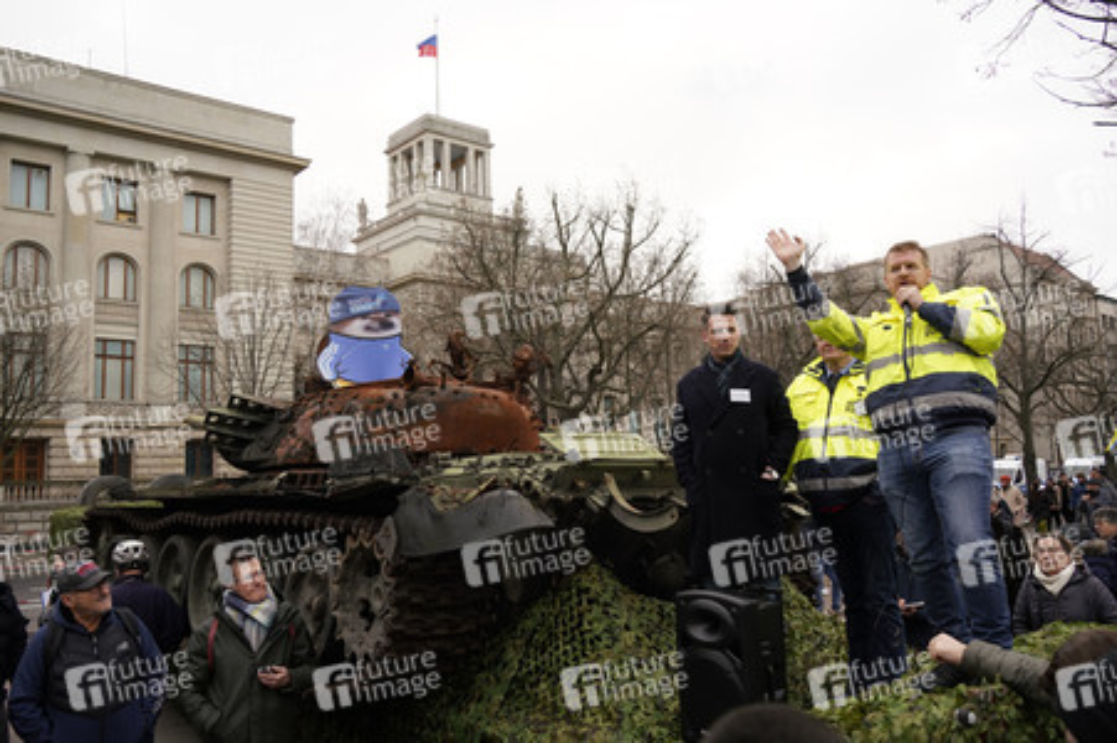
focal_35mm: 29
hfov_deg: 63.7
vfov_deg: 44.9
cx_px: 558
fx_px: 899
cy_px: 372
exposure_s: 1/320
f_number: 7.1
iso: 640
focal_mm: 29
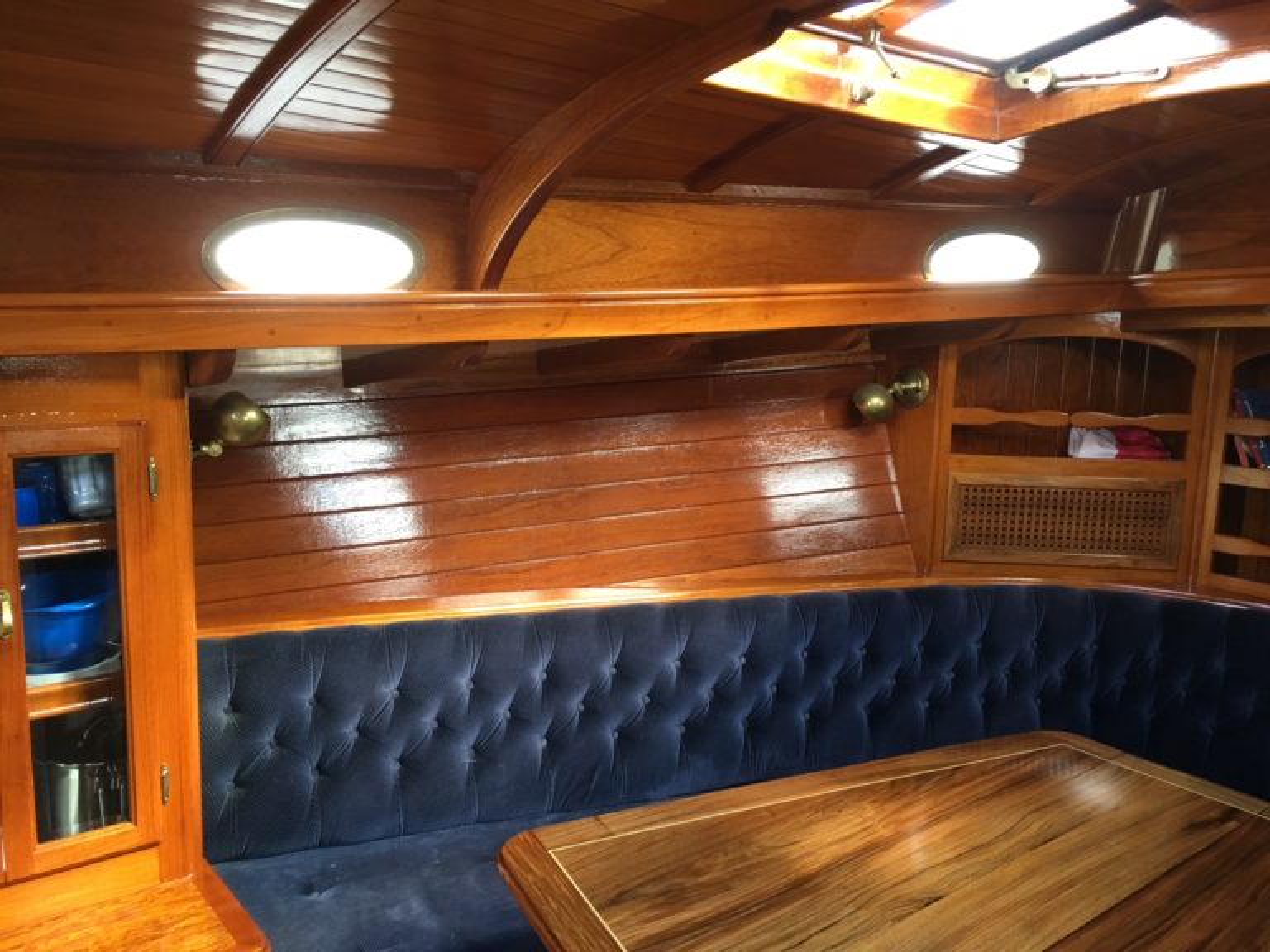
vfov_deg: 48.2
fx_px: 1064
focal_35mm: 29
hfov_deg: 61.7
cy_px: 476
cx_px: 635
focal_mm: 4.15
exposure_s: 1/30
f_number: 2.2
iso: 100
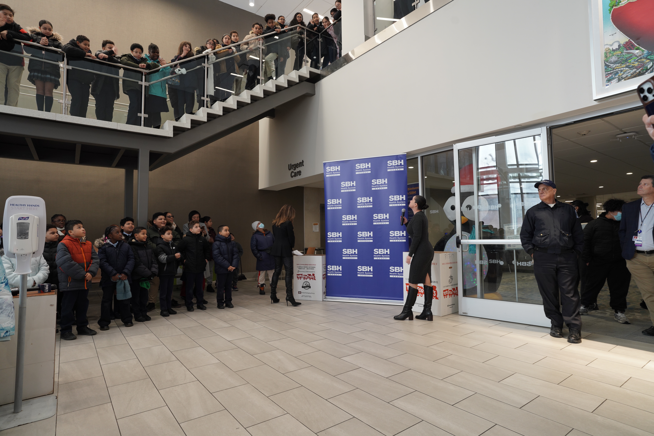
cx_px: 327
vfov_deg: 61.9
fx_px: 363
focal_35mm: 20
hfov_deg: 84.0
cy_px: 218
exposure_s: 1/30
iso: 500
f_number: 6.3
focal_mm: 20
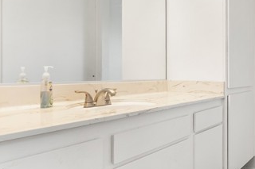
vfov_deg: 43.6
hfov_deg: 54.3
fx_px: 212
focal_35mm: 30
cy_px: 82
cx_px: 228
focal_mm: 10
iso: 100
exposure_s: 1/1.67
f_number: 7.1
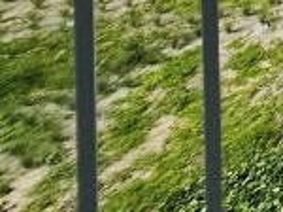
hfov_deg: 10.4
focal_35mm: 89
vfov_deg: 9.9
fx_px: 726
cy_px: -500
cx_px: 921
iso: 50
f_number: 2.2
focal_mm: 2.2
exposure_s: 1/3211
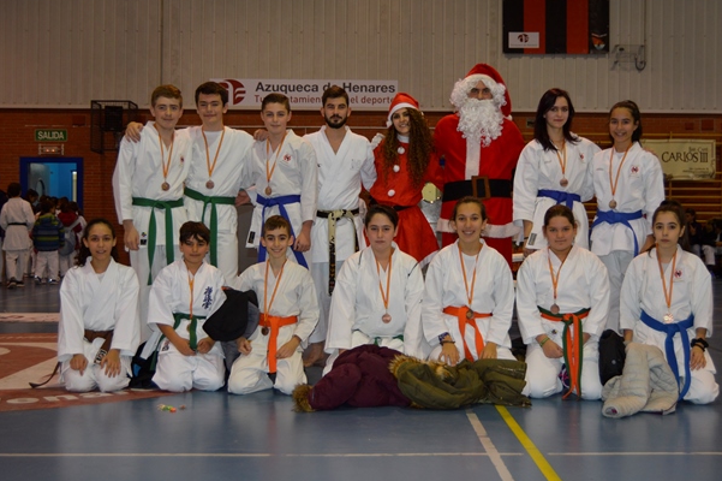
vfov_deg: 27.2
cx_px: 377
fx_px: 993
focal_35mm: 50
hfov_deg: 40.0
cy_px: 238
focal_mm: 31
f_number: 4.2
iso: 640
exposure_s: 1/60
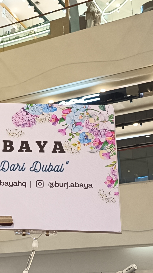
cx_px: -4
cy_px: 138
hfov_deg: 15.2
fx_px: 563
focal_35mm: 78
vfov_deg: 27.2
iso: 381
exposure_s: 1/50
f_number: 1.7
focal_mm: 5.27
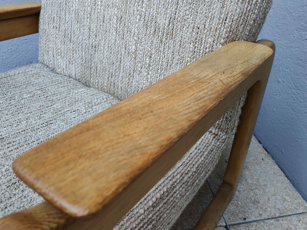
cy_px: 111
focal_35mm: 30
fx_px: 266
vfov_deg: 46.8
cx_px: 153
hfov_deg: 60.0
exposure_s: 1/100
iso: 260
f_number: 1.75
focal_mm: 4.75
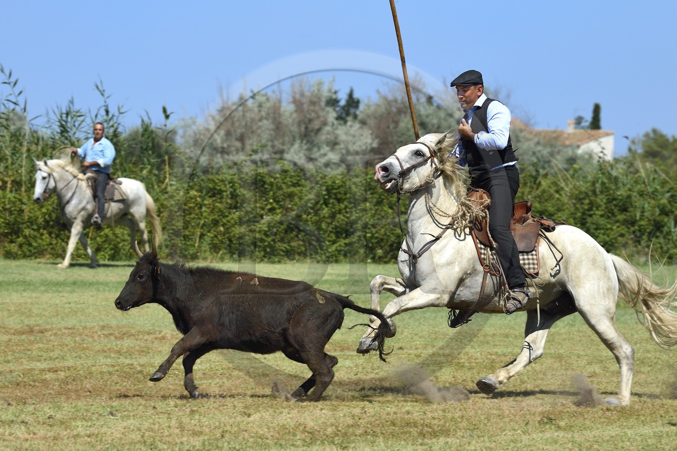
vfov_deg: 6.9
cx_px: 338
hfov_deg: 10.3
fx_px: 3760
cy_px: 226
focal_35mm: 200
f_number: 8
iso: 200
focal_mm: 200
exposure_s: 1/800
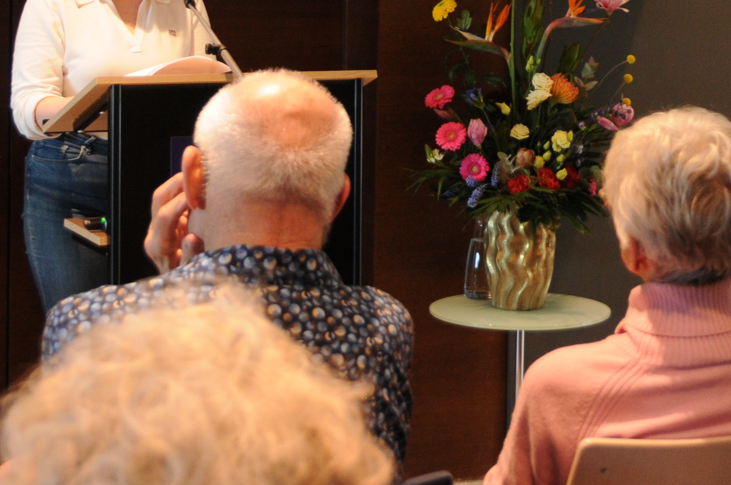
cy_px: -6
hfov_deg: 20.9
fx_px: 1947
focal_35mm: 96
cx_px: 646
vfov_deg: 14.0
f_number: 3.8
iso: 640
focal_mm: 24
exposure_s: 1/50
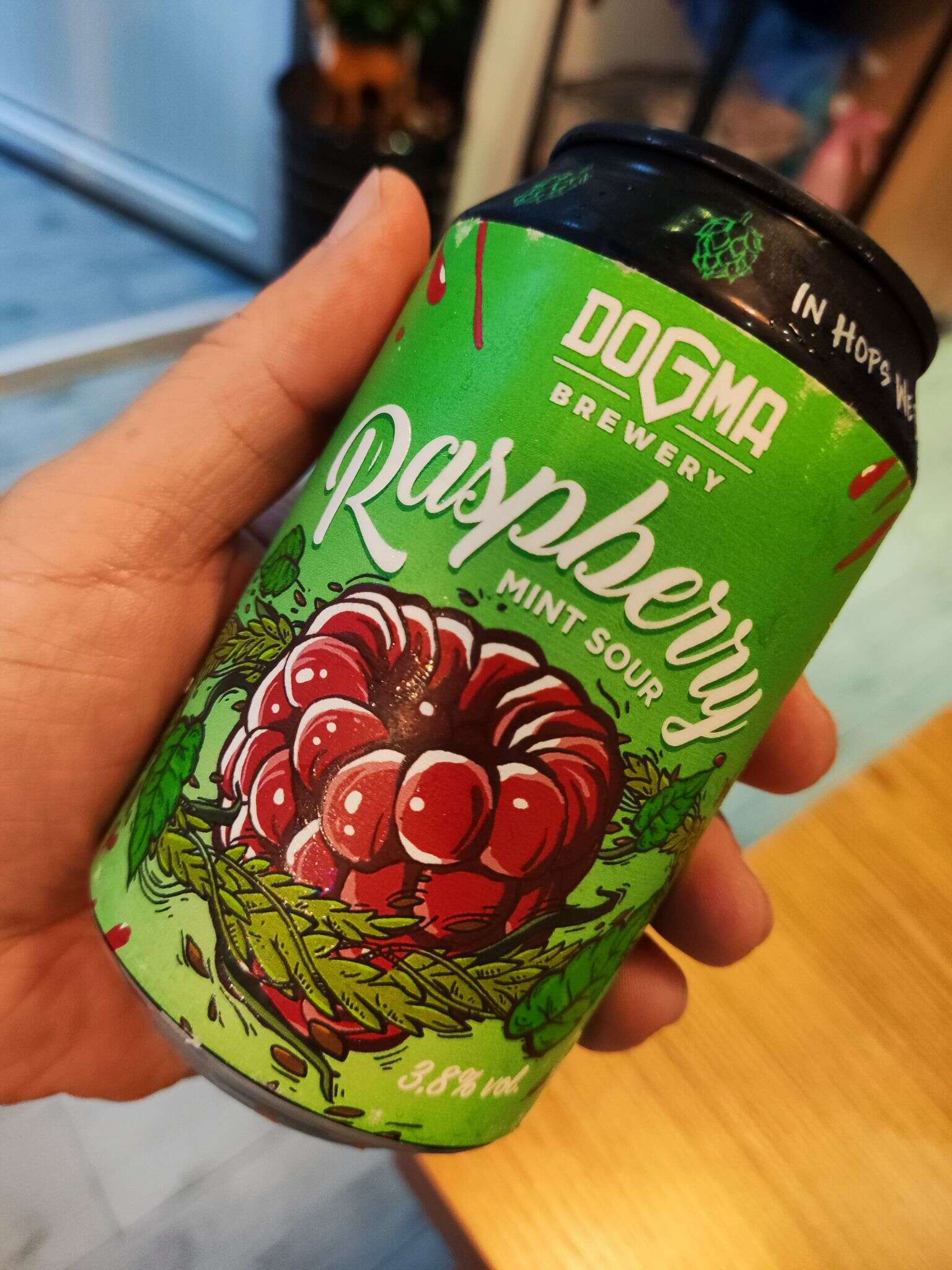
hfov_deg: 54.9
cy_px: 635
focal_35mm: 25
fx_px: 917
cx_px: 476
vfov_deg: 69.4
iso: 778
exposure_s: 1/33
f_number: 1.79
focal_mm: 4.71
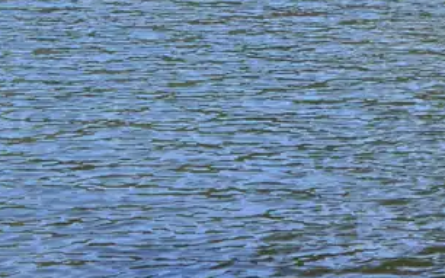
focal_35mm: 146
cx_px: 763
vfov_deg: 8.8
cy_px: -144
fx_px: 1770
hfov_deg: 13.1
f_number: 10
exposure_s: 1/250
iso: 400
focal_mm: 18
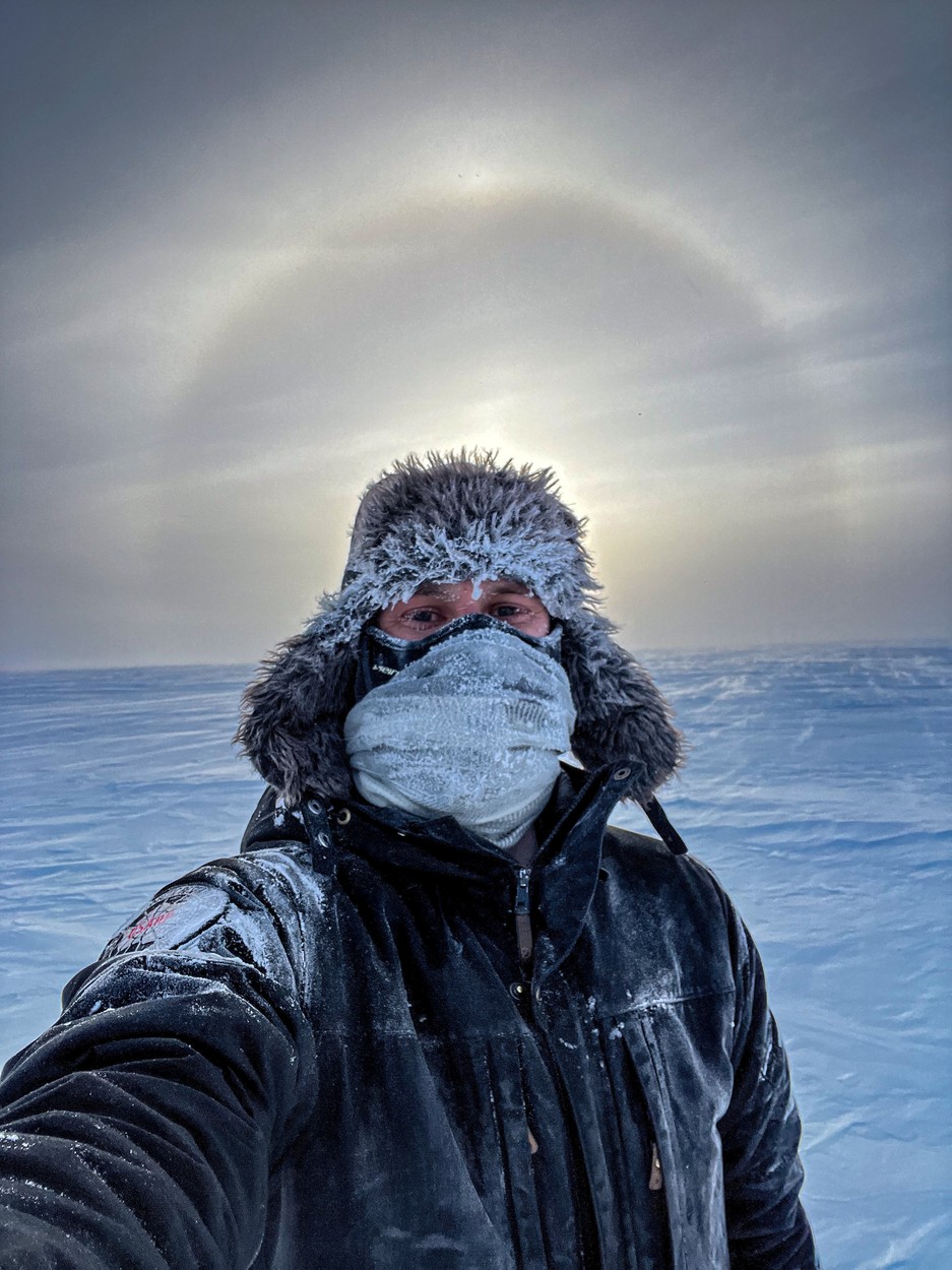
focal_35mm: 23
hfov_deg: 58.9
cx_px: 476
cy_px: 635
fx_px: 844
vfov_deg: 73.9
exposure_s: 1/659
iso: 32
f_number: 2.2
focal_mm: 2.71
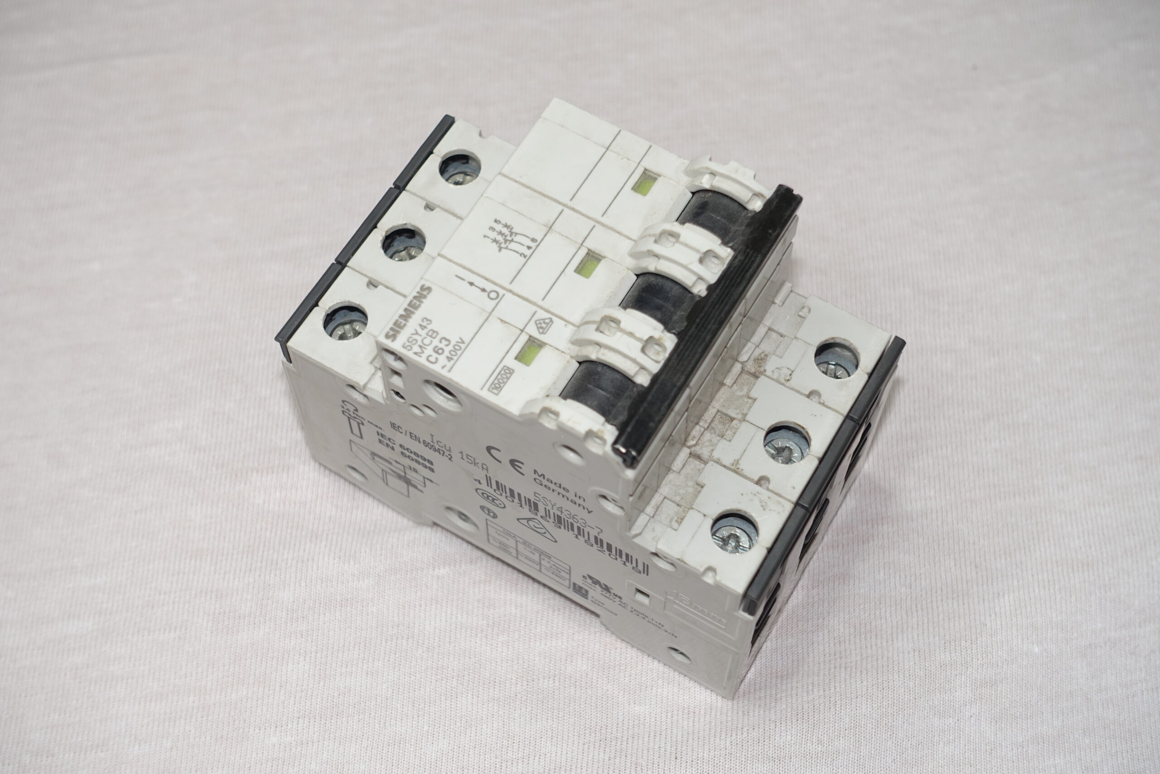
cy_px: 387
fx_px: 1804
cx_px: 580
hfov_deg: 35.6
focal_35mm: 56
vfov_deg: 24.2
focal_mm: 20.63
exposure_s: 1/160
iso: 125
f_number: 4
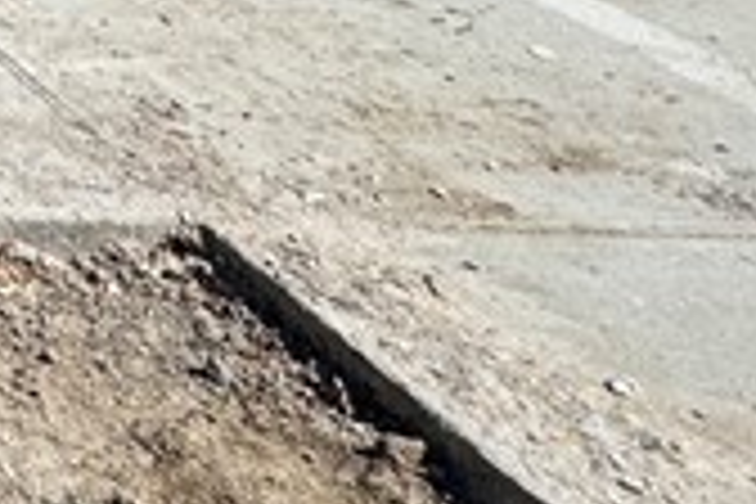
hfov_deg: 14.8
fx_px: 1869
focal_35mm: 89
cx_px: -1040
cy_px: -778
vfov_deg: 11.8
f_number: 2.2
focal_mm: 2.22
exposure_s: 1/2985
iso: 40
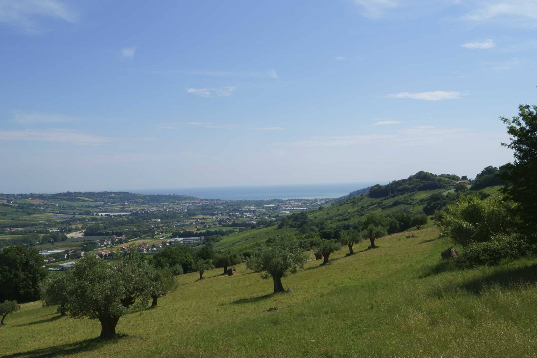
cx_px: 268
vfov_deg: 36.8
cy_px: 179
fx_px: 537
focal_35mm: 36
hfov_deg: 53.2
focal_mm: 24
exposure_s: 1/125
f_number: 16
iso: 100
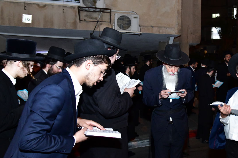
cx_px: 153
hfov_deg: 48.9
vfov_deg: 34.2
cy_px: 78
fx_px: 258
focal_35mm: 39
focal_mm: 30
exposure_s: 1/100
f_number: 5.6
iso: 8000
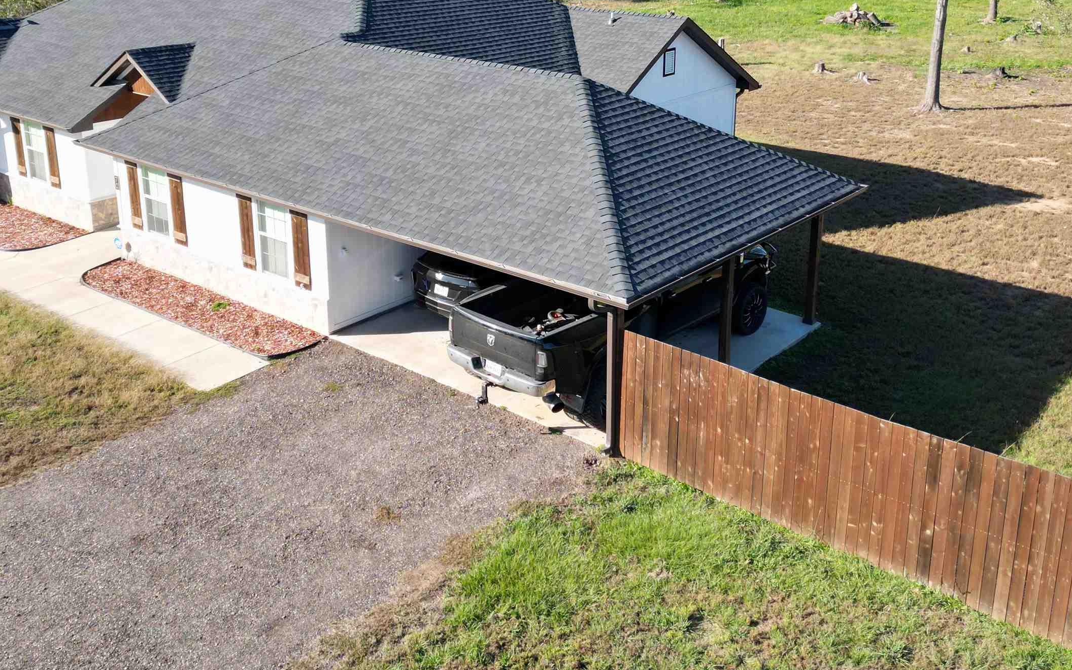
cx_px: 560
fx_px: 1081
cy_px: 184
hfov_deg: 52.7
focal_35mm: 37
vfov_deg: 33.9
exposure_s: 1/1600
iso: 200
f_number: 1.7
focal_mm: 6.72
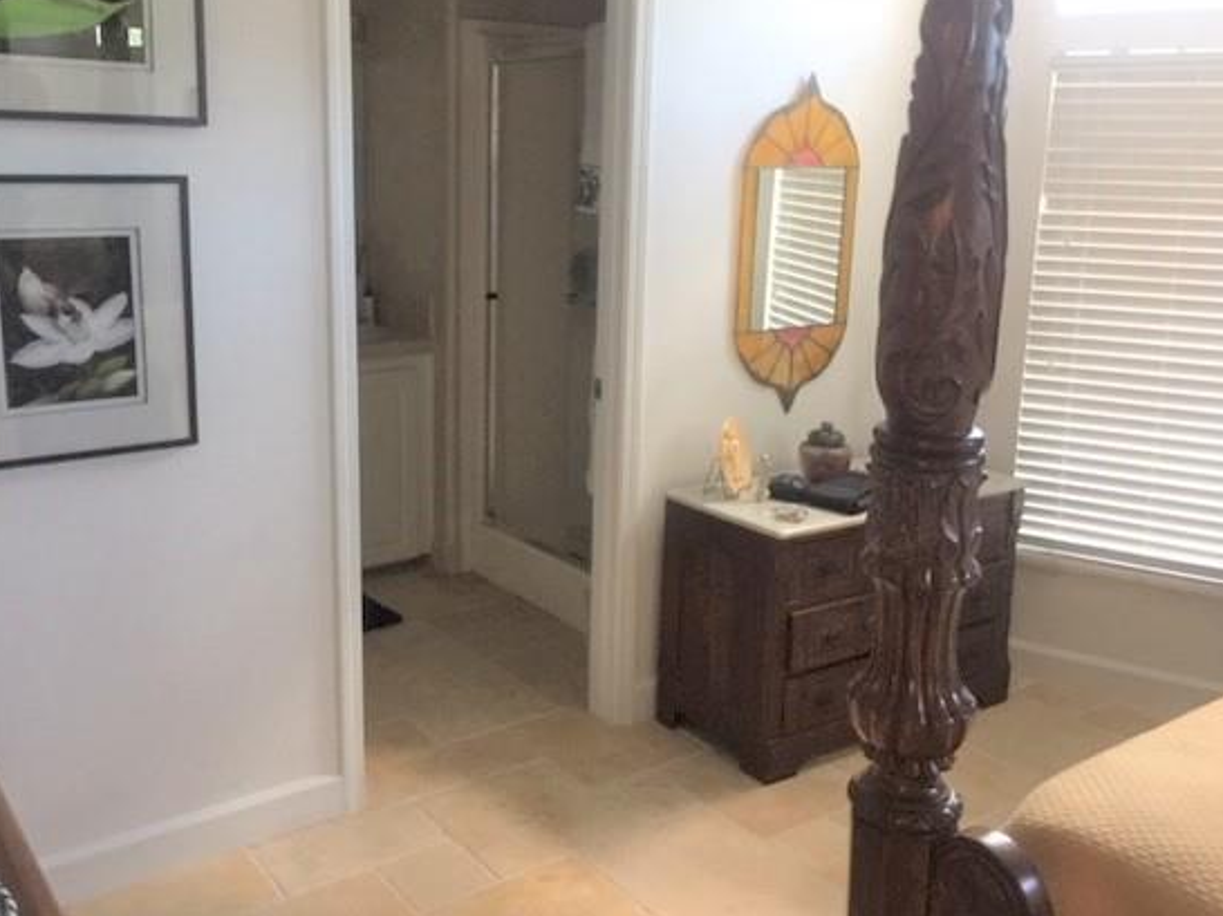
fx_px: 1201
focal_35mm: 34
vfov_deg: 41.7
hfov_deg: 53.9
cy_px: 417
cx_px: 560
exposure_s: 1/15
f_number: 2.2
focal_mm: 4.15
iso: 125
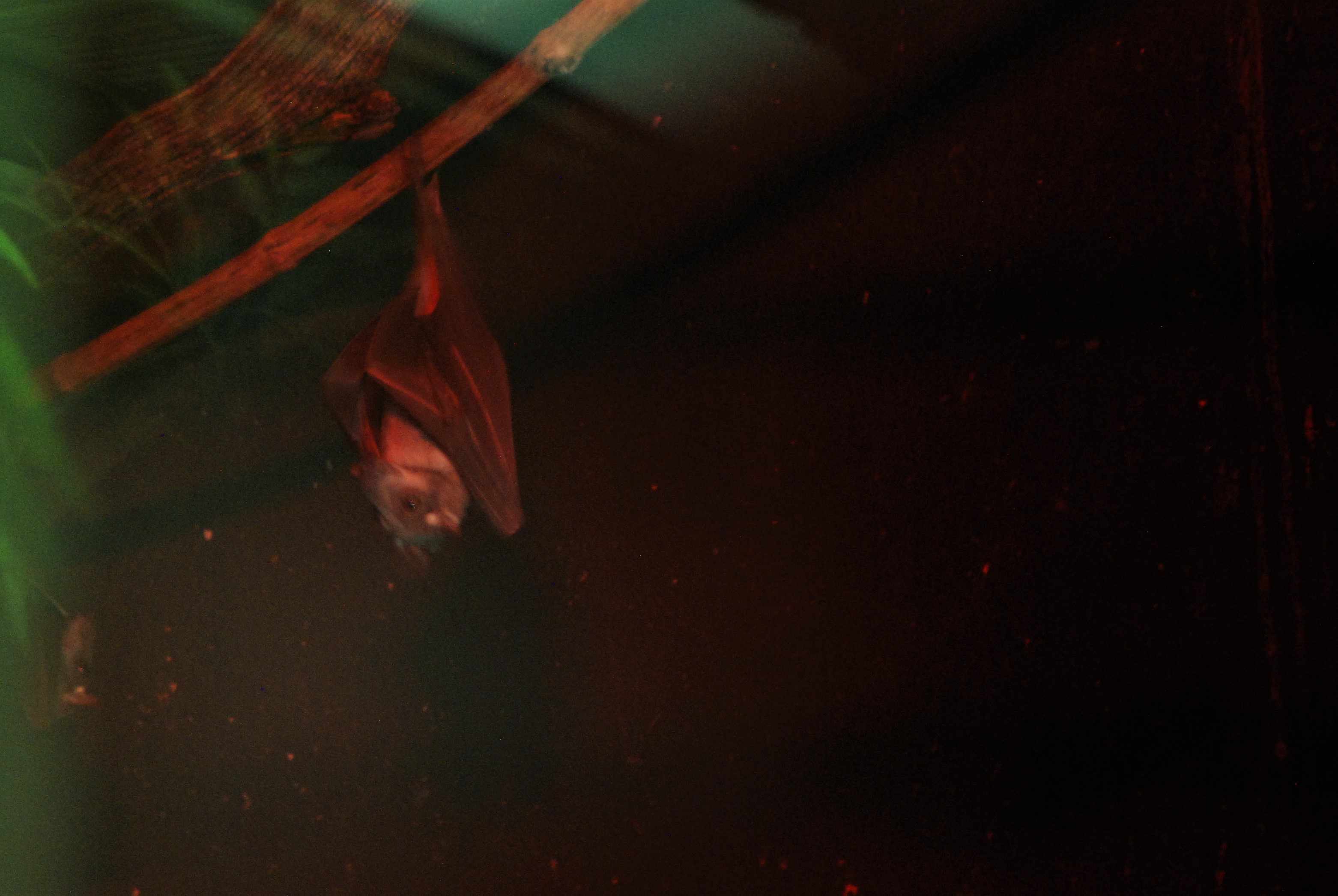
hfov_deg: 19.4
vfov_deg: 13.1
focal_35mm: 105
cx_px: 669
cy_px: 448
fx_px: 3908
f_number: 4.5
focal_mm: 70
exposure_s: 1/5
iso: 1600
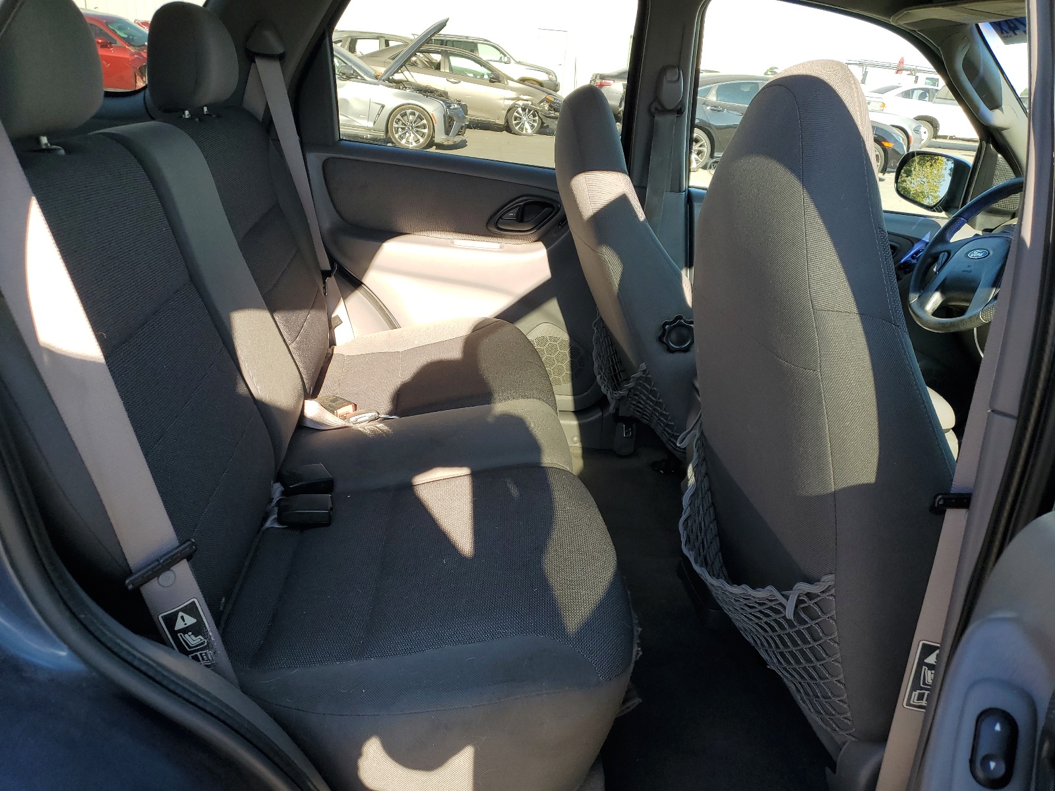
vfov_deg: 53.1
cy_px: 396
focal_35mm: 26
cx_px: 528
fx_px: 792
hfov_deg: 67.3
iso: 50
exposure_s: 1/500
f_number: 1.5
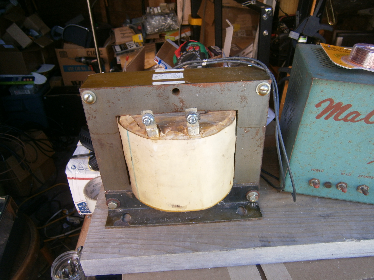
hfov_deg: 67.3
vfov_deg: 53.1
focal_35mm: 26
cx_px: 187
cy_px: 140
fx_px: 281
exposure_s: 1/30
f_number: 2.8
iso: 100
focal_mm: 4.7
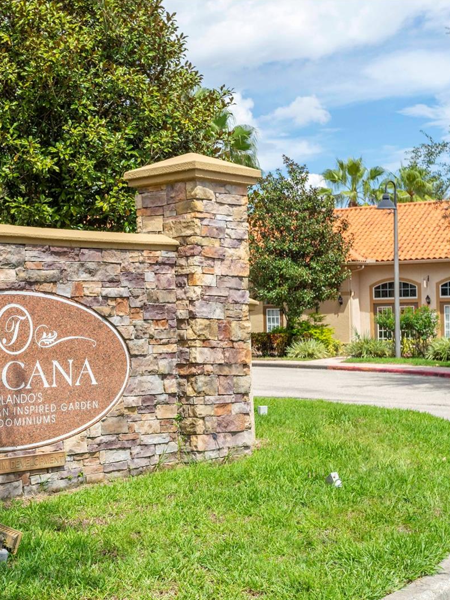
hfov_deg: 24.7
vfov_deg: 33.2
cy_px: 300
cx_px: 78
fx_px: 1005
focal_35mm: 58
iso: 800
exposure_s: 1/1250
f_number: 8
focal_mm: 40
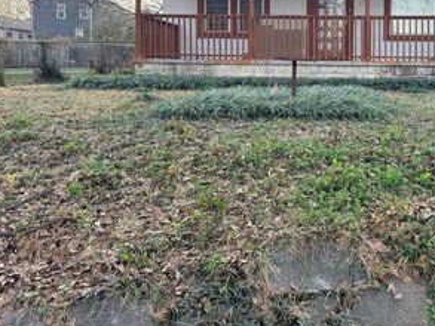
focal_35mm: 41
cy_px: 102
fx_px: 515
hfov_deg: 44.5
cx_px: 316
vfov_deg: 34.7
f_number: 1.78
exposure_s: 1/295
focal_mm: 6.76
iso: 100
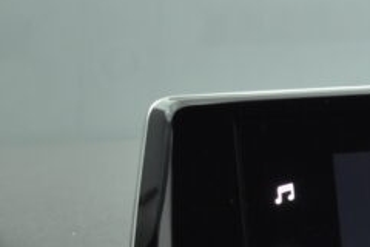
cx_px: 529
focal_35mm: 130
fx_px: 1332
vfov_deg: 10.4
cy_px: 286
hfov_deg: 14.9
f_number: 4
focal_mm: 27
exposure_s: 1/80
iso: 1600
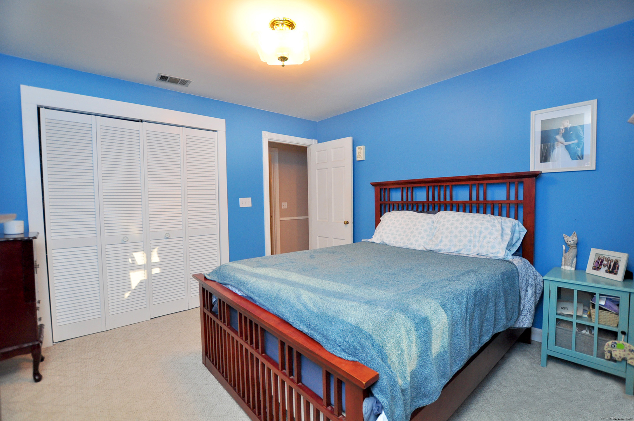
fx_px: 264
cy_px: 210
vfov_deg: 77.2
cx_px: 317
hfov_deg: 100.5
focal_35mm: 15
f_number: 4
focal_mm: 10
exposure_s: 1/80
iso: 400
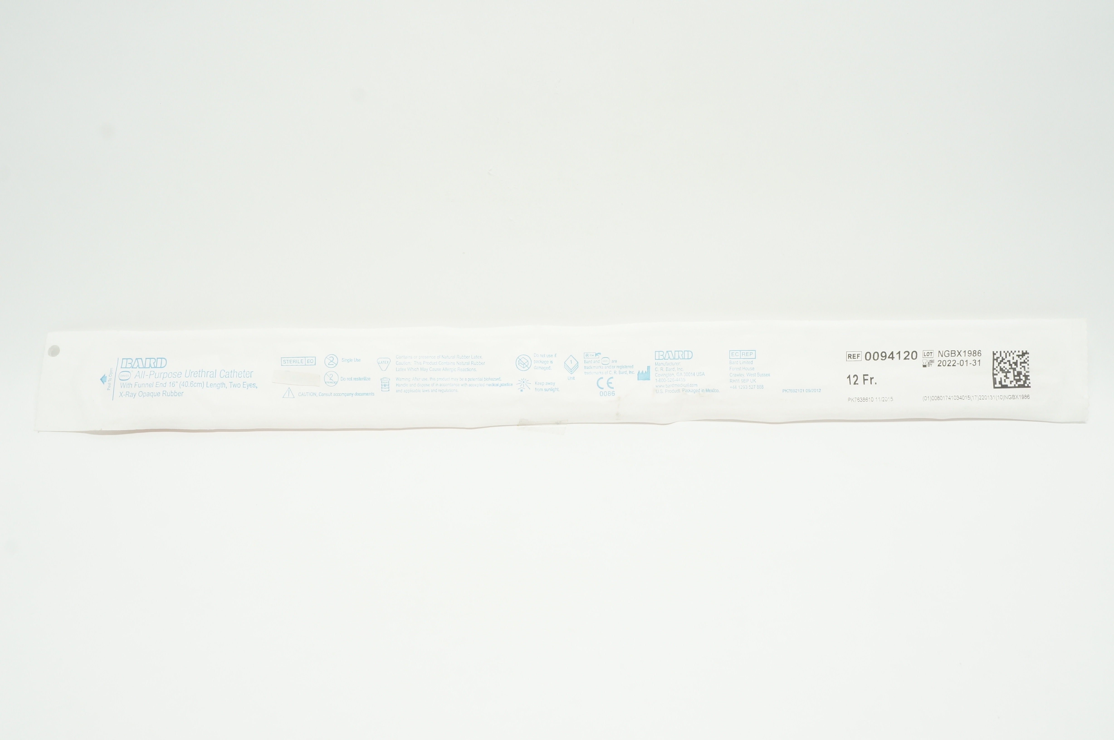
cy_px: 370
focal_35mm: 36
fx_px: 1113
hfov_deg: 53.2
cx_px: 557
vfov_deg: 36.8
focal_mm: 24
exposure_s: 1/15
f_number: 11
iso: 400
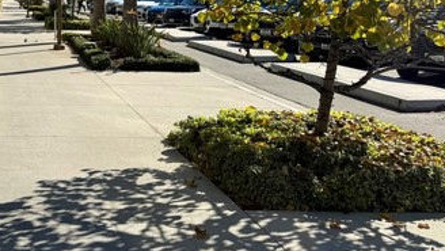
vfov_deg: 22.2
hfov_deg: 37.8
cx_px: 42
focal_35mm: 51
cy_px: -30
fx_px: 602
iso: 80
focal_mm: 6.76
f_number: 1.78
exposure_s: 1/4975
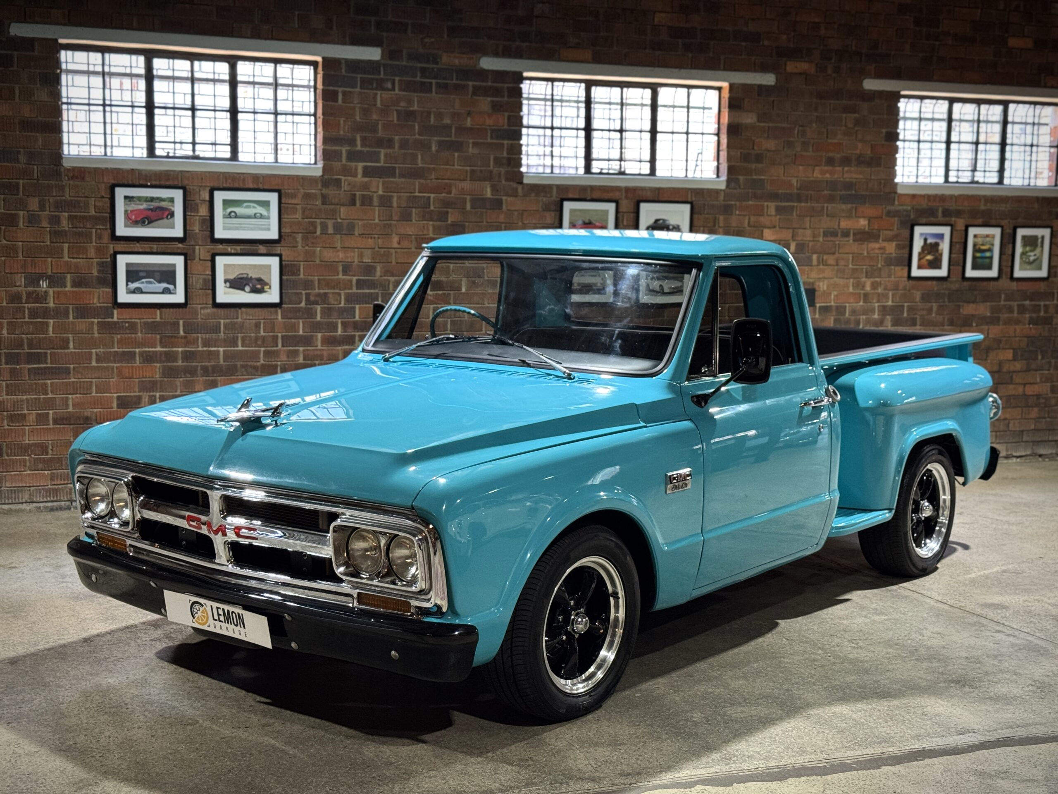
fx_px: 1467
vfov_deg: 30.3
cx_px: 529
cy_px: 397
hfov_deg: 39.7
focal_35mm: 48
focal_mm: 6.76
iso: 250
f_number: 1.78
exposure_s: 1/50
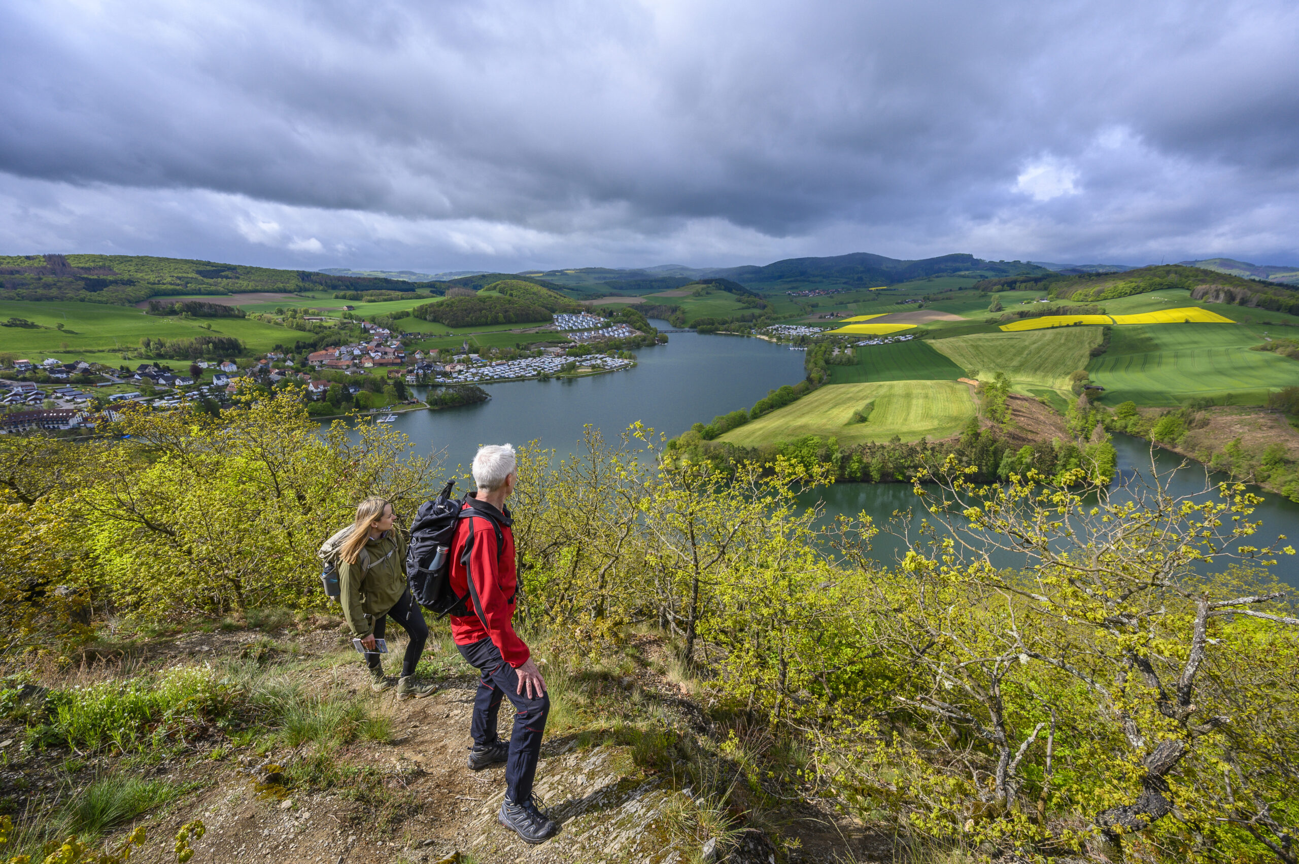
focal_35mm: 14
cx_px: 650
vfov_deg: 81.1
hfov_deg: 104.3
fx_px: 505
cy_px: 432
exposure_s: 1/400
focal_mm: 14
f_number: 8
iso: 200
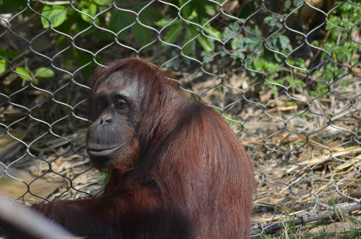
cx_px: 180
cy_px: 120
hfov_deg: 5.3
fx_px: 3903
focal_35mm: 390
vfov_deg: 3.5
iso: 400
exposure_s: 1/1250
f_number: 5
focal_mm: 260
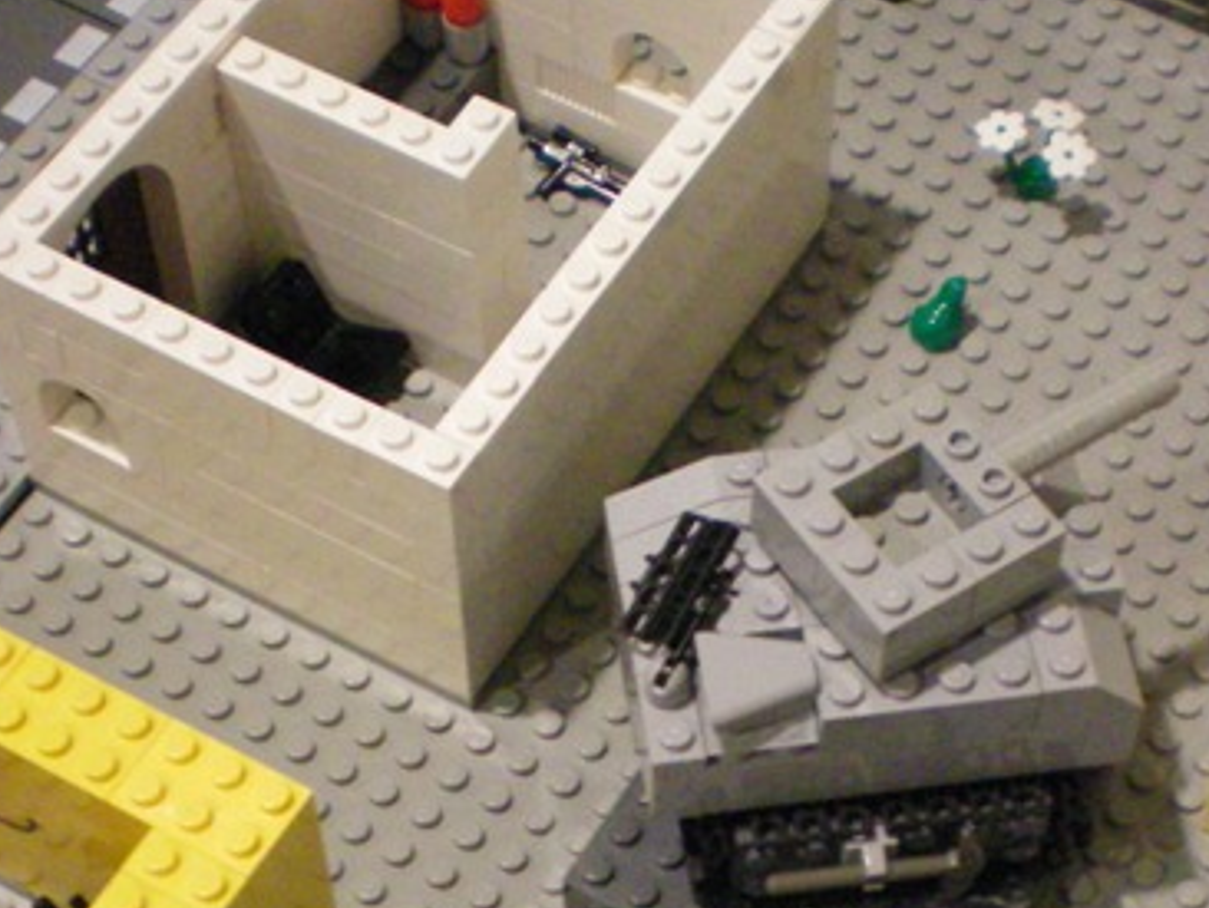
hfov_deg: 23.4
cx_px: 846
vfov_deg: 17.6
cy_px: 733
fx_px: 2901
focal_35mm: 83
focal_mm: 6.3
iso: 400
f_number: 3.1
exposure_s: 1/20
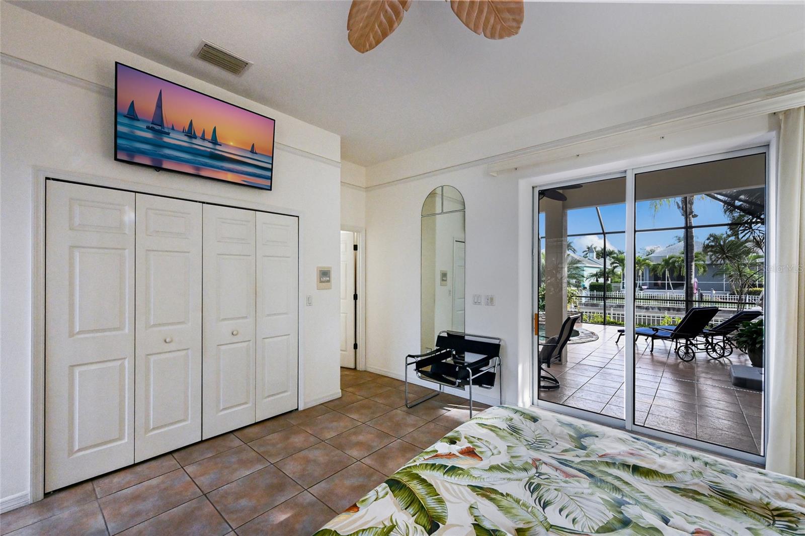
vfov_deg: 77.3
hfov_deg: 100.4
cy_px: 268
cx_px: 402
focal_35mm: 15
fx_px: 335
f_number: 8
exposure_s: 1/125
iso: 3200
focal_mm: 15
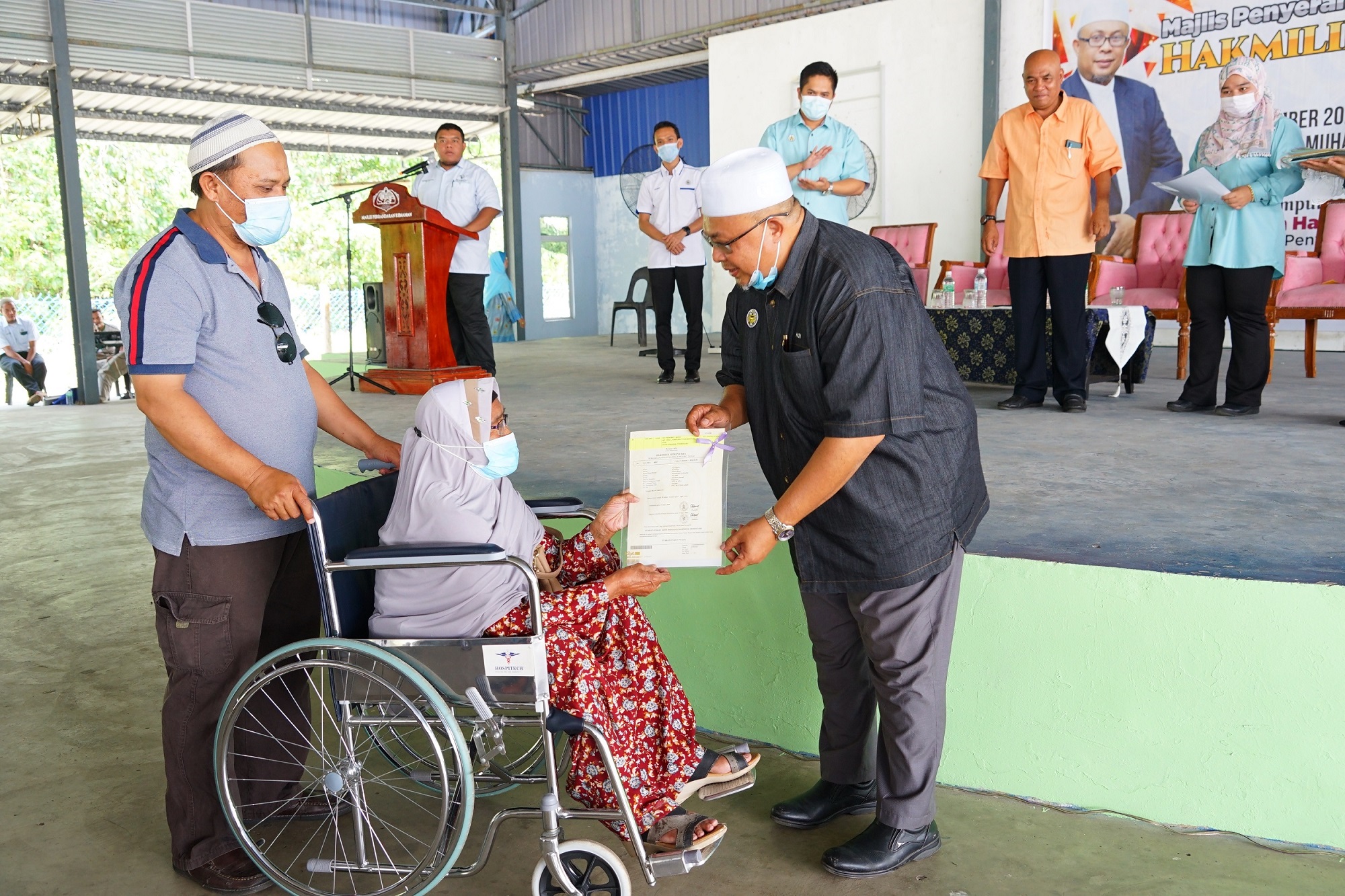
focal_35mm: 32
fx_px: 1195
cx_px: 672
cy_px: 448
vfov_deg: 41.1
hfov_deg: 58.7
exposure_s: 1/60
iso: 800
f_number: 6.3
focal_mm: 32
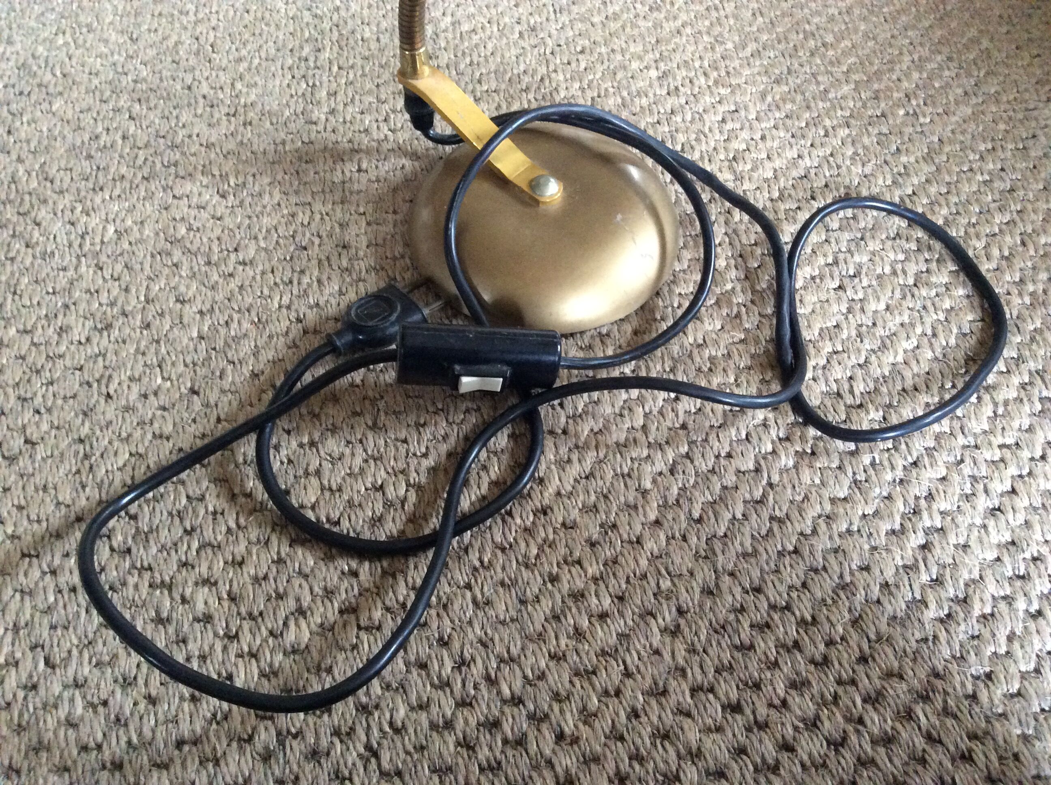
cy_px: 392
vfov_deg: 44.1
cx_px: 526
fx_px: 970
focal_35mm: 32
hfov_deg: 56.9
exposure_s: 1/17
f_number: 2.4
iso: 320
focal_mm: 3.3
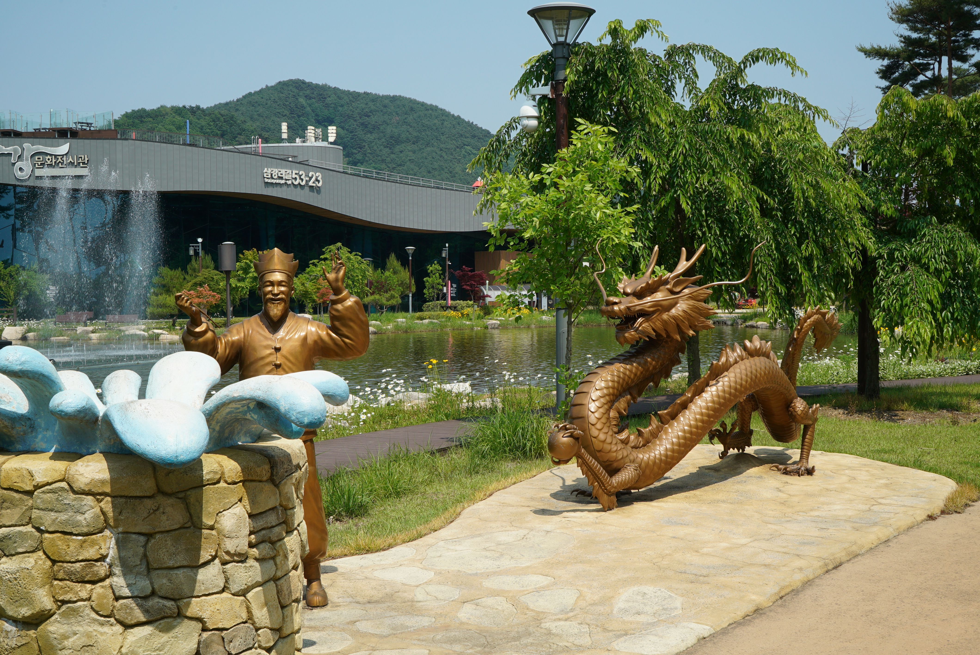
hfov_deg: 43.6
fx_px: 1226
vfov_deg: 29.9
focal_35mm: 45
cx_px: 490
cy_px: 328
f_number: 18
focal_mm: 45
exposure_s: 1/125
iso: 200
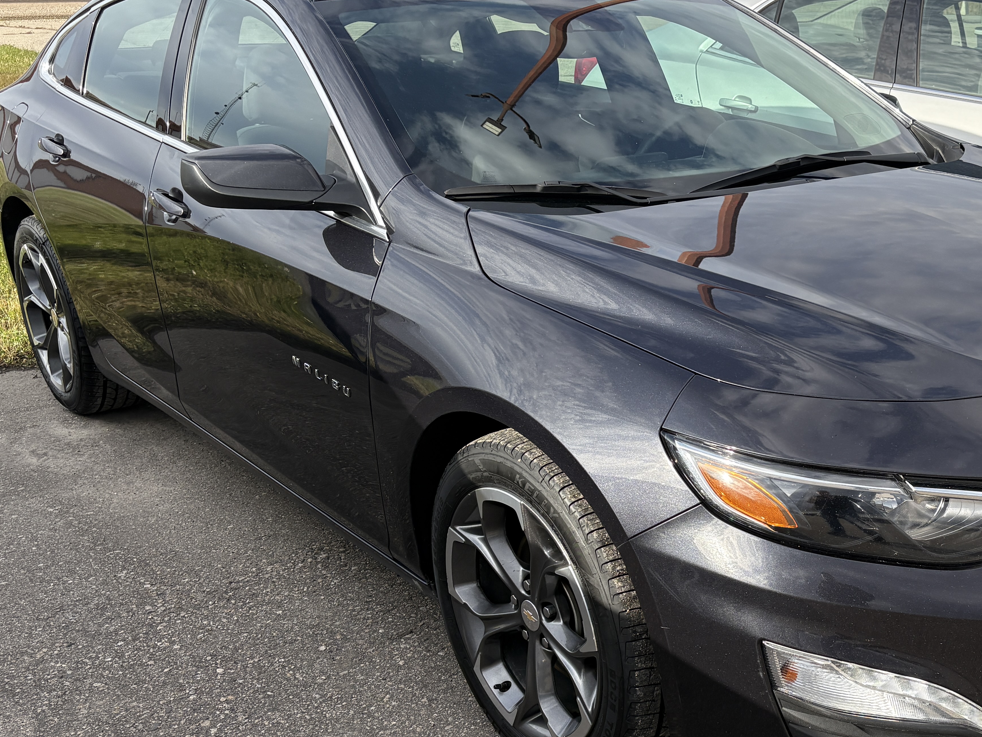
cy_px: 480
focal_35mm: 43
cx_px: 719
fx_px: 1220
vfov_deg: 33.4
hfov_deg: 42.7
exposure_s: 1/1626
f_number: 1.6
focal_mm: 5.96
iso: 64
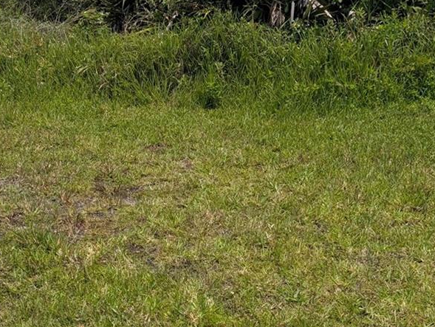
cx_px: 129
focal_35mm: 65
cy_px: -22
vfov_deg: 21.6
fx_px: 818
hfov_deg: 29.5
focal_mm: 6.9
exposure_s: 1/1159
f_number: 1.68
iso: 22
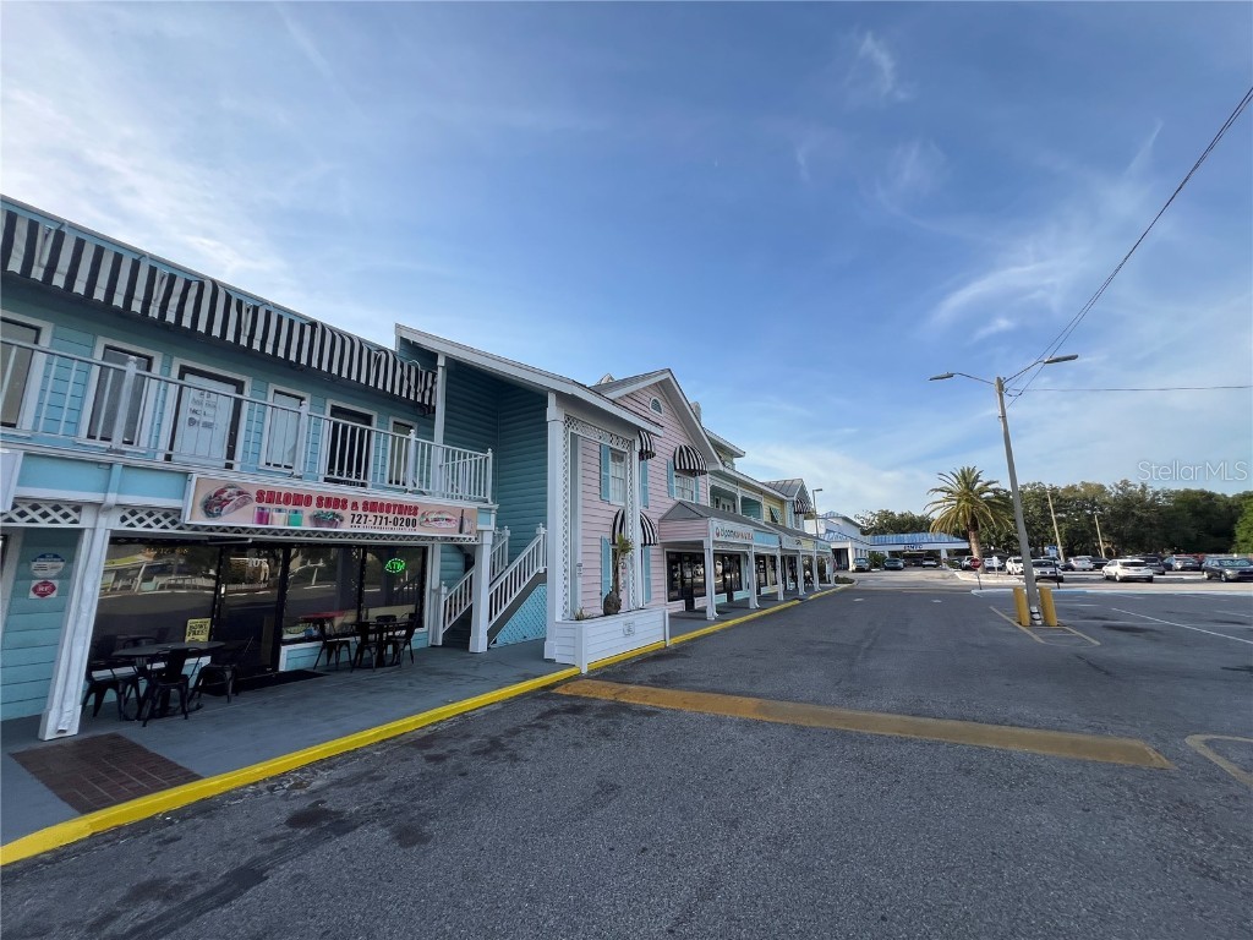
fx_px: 471
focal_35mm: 13
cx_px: 626
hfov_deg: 106.2
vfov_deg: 89.9
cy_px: 470
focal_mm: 1.57
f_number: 1.8
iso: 32
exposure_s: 1/978
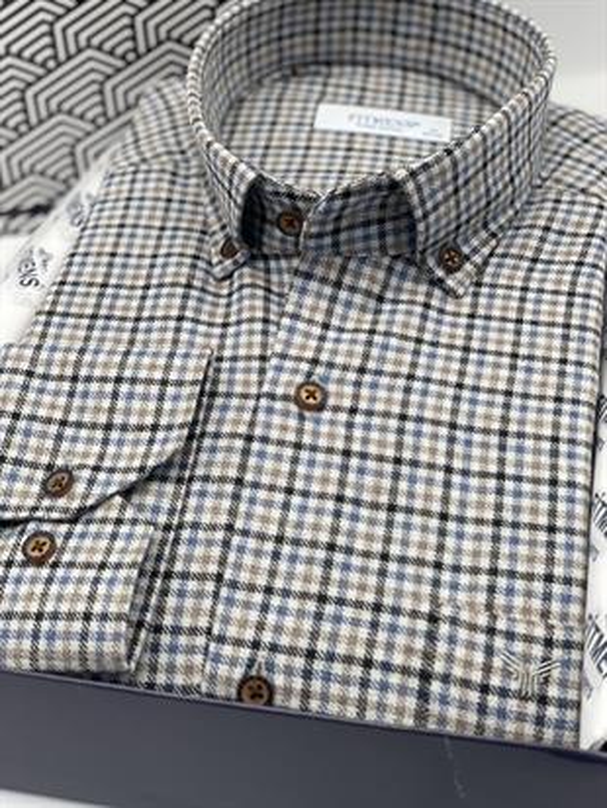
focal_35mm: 52
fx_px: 1215
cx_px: 304
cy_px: 404
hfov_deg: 28.0
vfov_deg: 36.8
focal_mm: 6
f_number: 2
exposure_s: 1/100
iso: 32
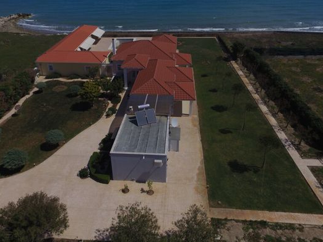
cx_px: 157
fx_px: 252
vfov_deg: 50.9
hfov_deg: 65.3
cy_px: 93
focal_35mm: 27
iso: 100
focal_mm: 3.61
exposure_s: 1/4098
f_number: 2.8
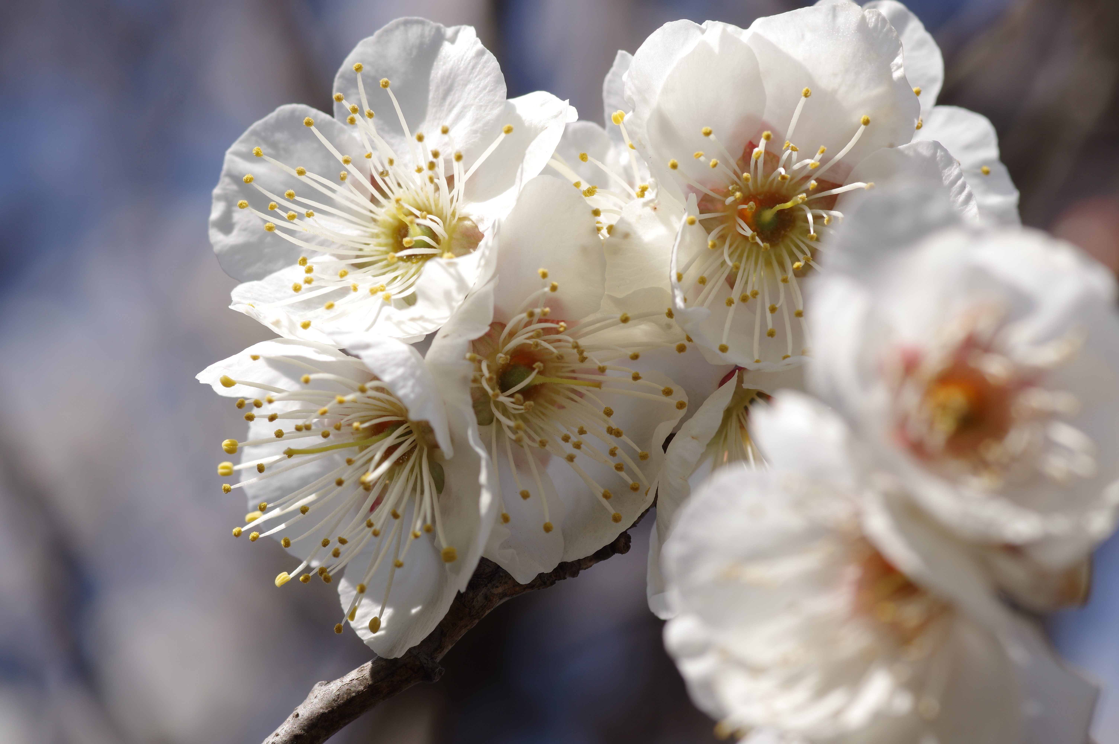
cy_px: 372
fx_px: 4658
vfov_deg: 9.1
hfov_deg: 13.7
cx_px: 560
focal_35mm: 150
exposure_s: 1/250
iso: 200
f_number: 9
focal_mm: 100
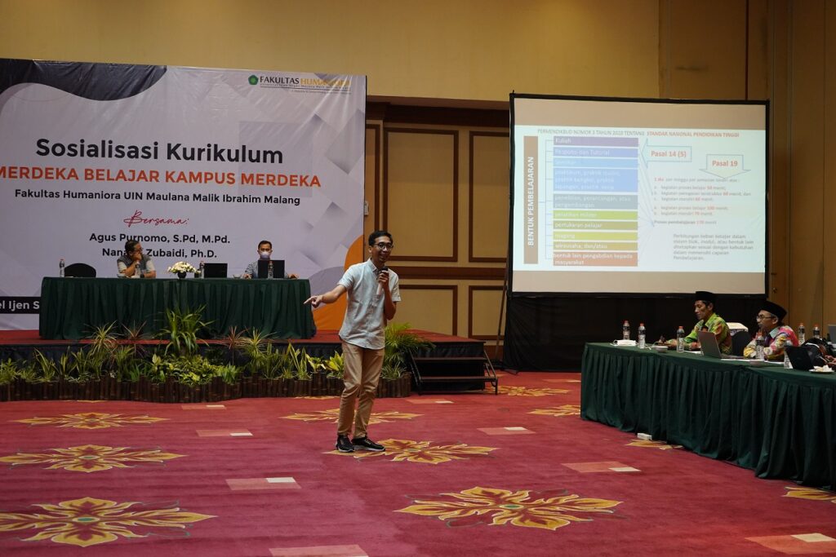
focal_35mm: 52
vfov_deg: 26.0
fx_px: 1208
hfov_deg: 38.2
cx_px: 418
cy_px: 278
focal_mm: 52
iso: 4000
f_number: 4.5
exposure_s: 1/160
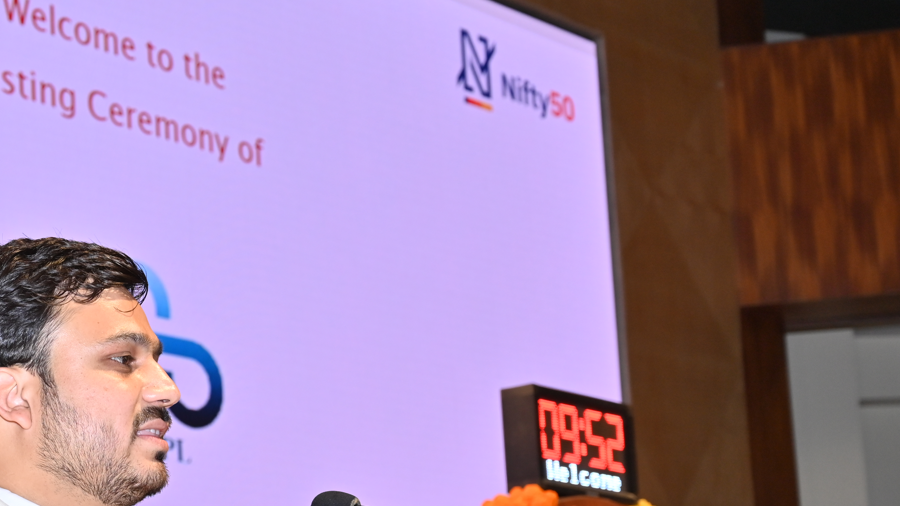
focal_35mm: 106
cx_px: 138
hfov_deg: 19.9
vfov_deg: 11.4
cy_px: 456
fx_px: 2530
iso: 400
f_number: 5.6
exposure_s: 1/160
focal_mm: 57
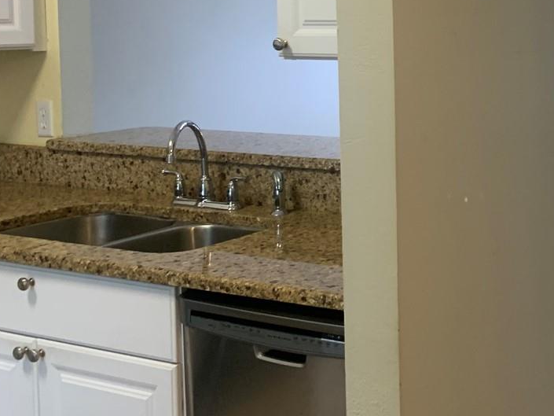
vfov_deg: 24.3
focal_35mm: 59
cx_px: 604
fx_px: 944
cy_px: 70
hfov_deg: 29.6
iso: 125
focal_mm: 4.25
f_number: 1.8
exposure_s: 1/60
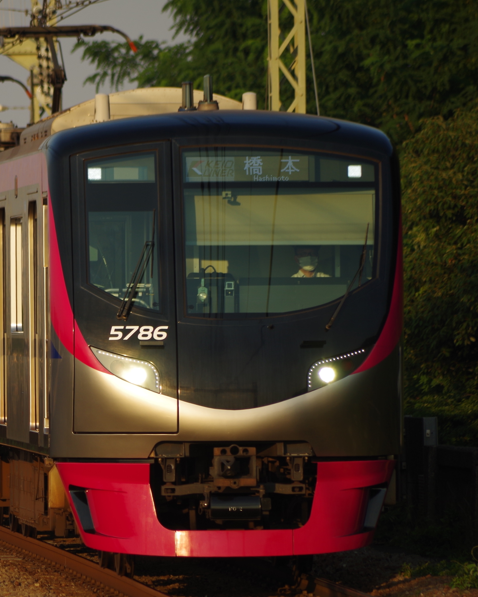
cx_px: 48
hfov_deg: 3.2
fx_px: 8611
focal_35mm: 487
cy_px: 299
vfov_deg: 4.0
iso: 100
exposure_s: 1/400
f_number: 5.6
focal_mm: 230
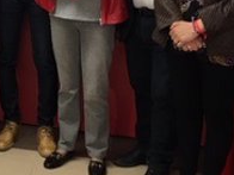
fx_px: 690
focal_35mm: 102
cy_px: -2
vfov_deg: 14.3
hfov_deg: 18.2
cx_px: -50
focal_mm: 4.15
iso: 50
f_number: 2.2
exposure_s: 1/33
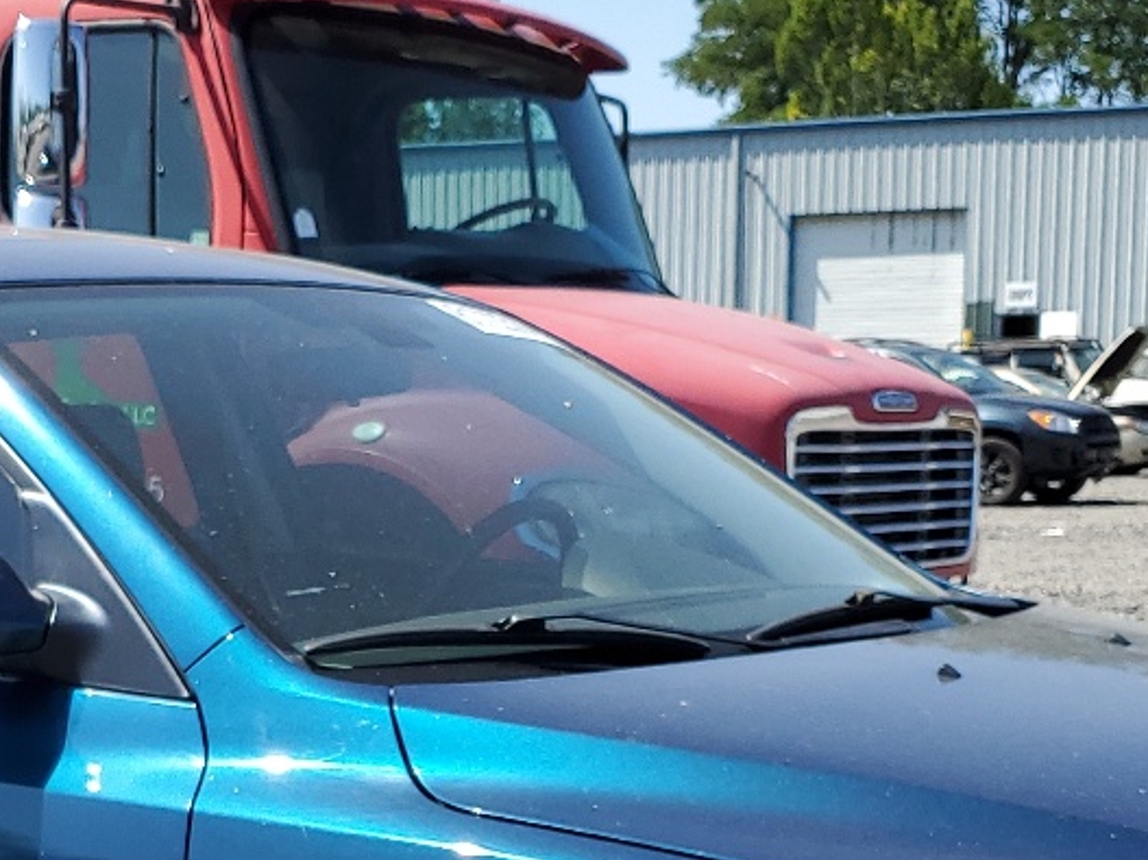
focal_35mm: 79
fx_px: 2619
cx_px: 390
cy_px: 962
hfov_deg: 24.6
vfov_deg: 17.9
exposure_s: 1/2000
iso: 50
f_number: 1.5
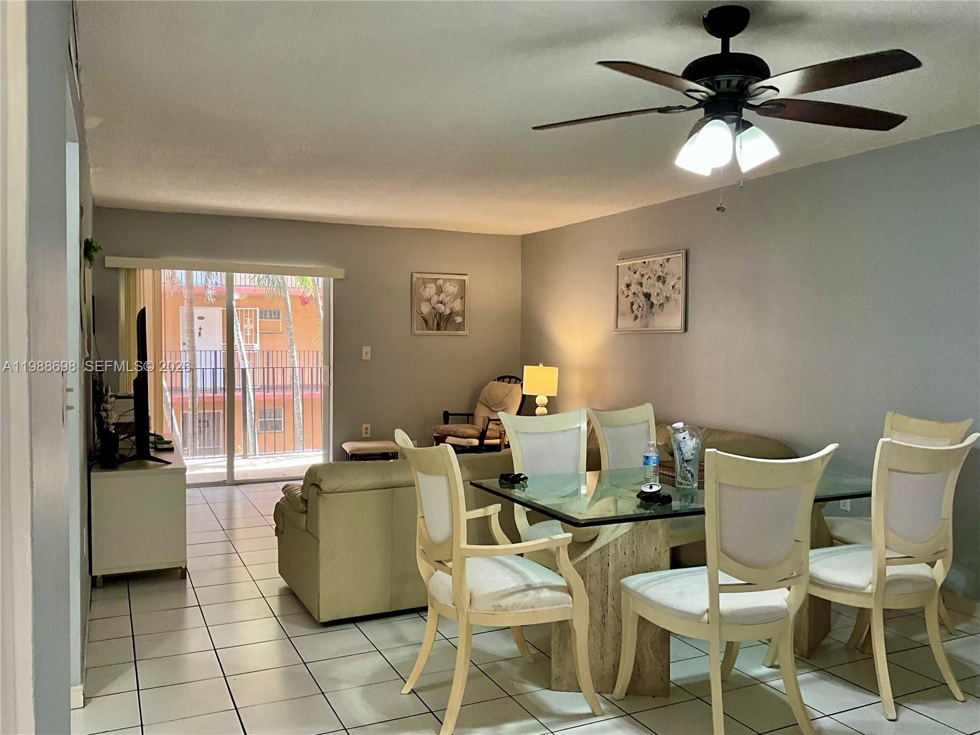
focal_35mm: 29
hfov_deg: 61.7
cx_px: 490
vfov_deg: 48.2
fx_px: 821
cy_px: 368
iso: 125
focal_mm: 3
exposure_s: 1/60
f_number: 1.8
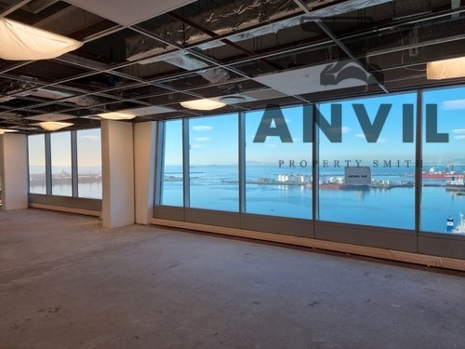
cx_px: 232
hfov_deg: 71.6
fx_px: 322
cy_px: 174
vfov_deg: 56.8
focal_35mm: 24
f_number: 1.8
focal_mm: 6.7
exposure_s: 1/100
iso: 50
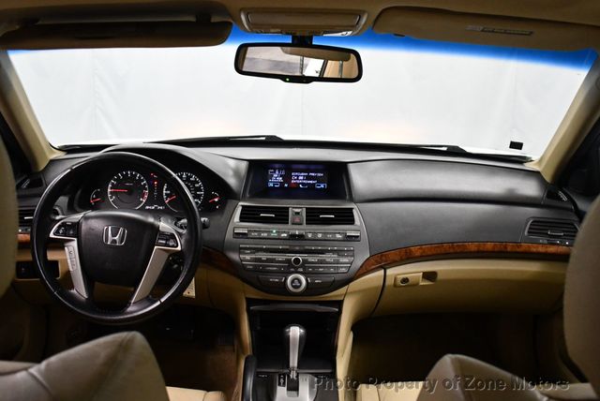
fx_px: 601
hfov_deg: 53.1
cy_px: 200
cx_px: 300
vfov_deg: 36.9
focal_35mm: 36
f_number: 3.5
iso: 2800
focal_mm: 18
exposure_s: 1/125
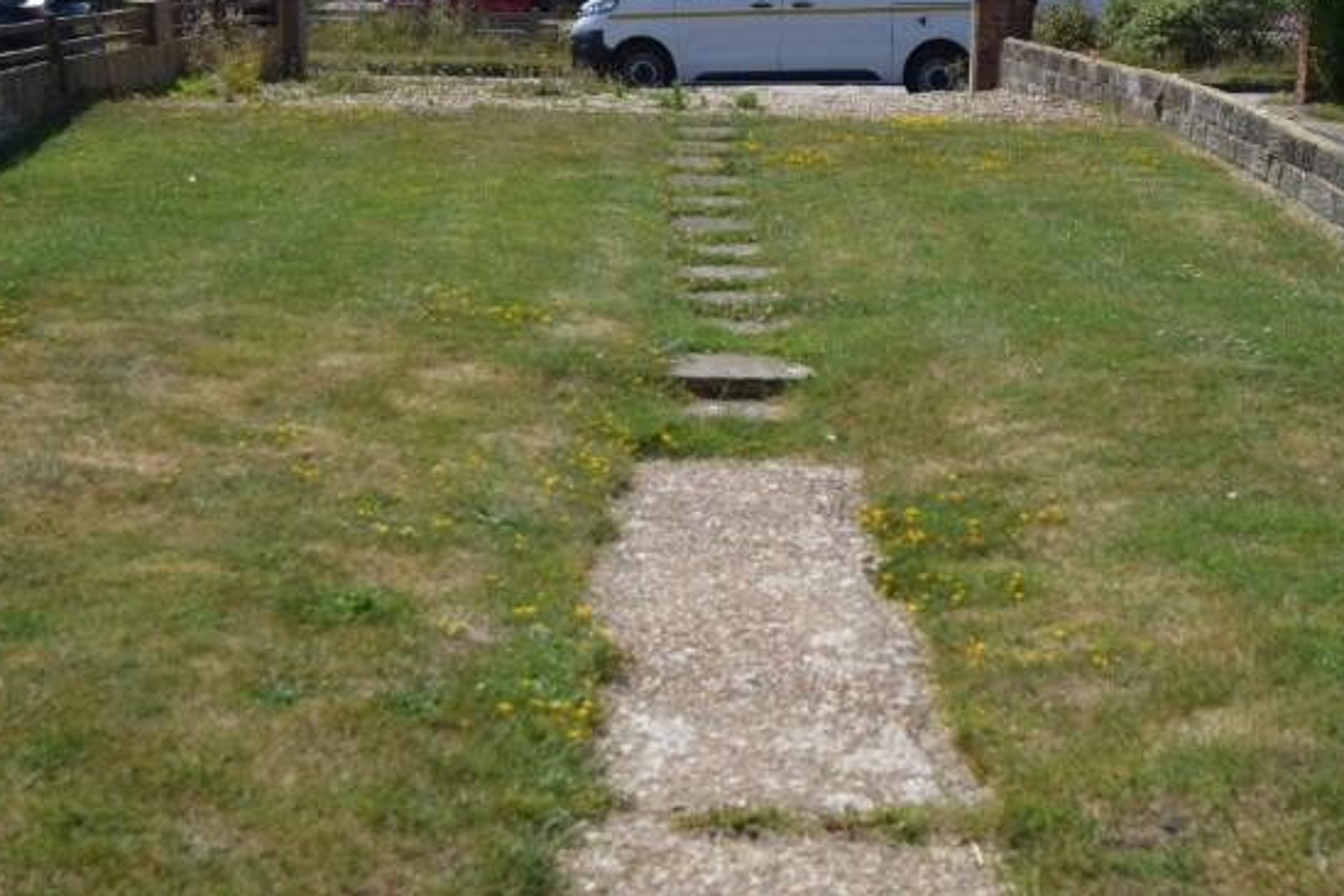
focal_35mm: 56
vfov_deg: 24.1
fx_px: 2091
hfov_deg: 35.6
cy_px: 547
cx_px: 749
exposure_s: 1/3200
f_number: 3.5
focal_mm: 20
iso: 200
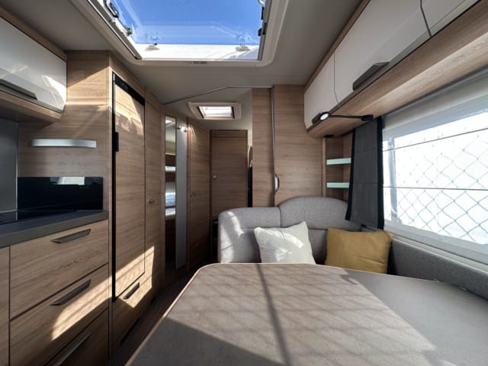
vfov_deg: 85.7
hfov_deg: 102.1
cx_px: 244
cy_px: 183
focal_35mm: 14
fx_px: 197
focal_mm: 2.22
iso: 64
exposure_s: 1/99
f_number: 2.2
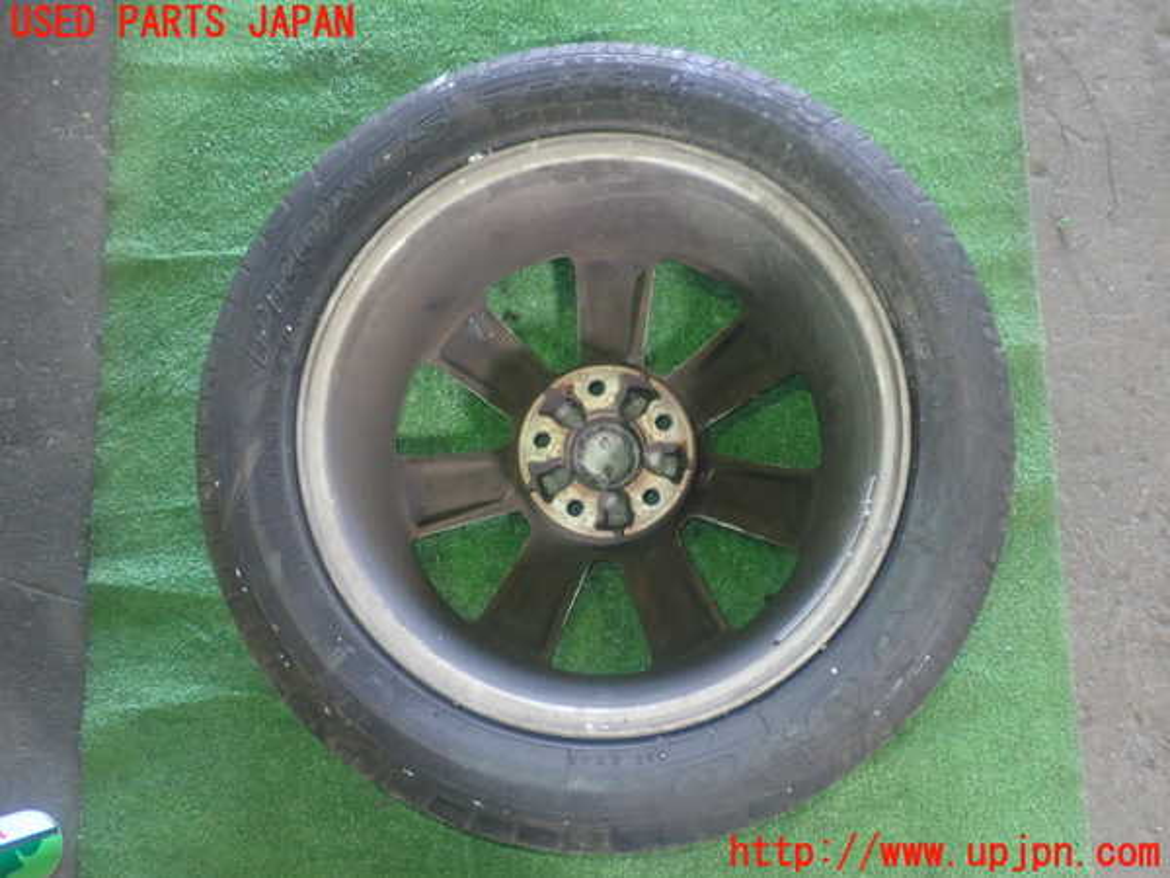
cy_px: 439
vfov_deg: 39.7
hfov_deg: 51.4
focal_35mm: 36
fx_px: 1217
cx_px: 585
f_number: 2.5
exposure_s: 1/40
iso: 640
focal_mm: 6.37
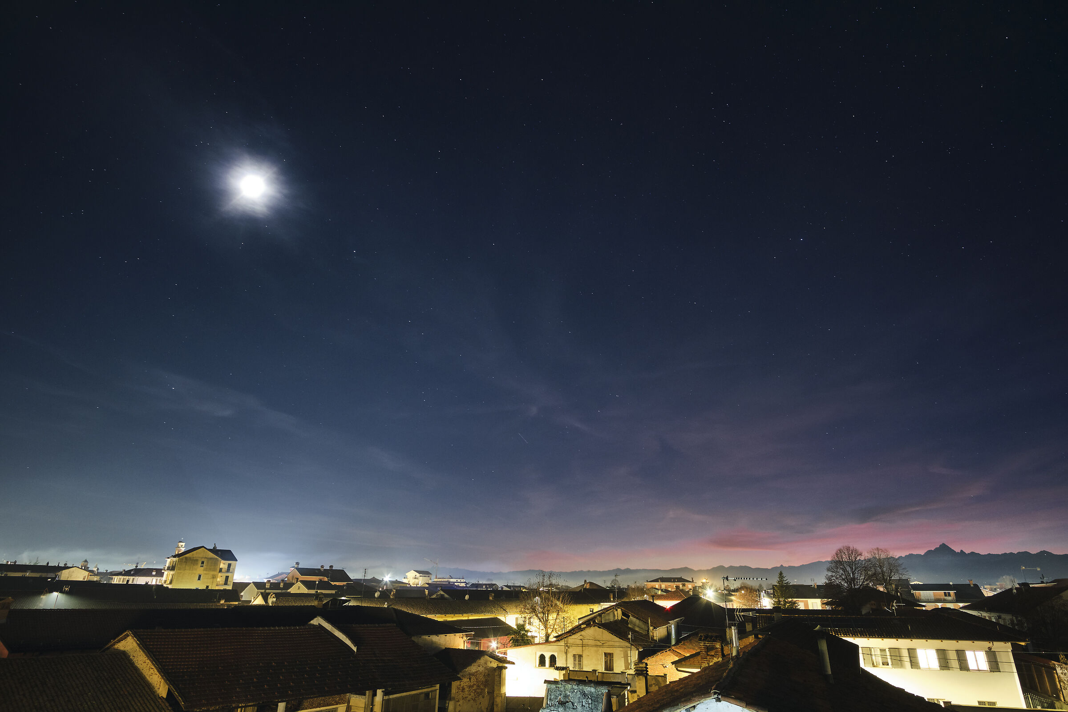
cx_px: 534
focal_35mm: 18
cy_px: 356
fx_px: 534
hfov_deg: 90.0
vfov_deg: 67.4
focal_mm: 12
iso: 800
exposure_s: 15
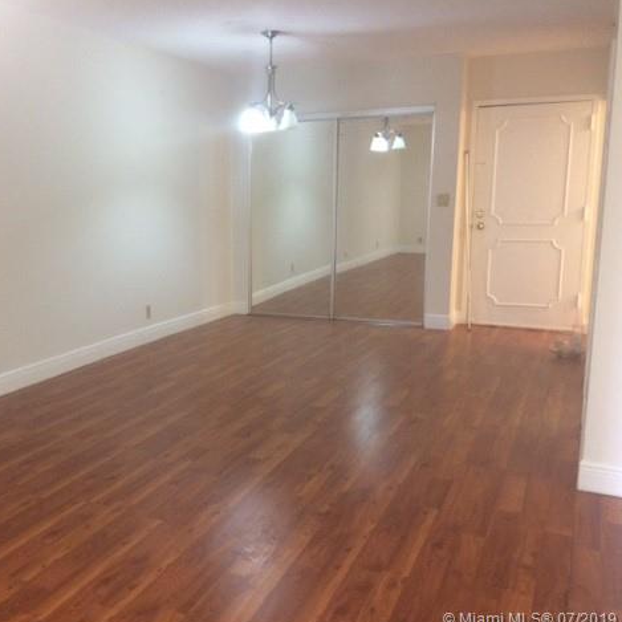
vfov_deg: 47.2
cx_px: 199
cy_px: 313
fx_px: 712
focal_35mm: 35
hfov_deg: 46.4
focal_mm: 4.15
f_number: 2.2
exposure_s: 1/30
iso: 200
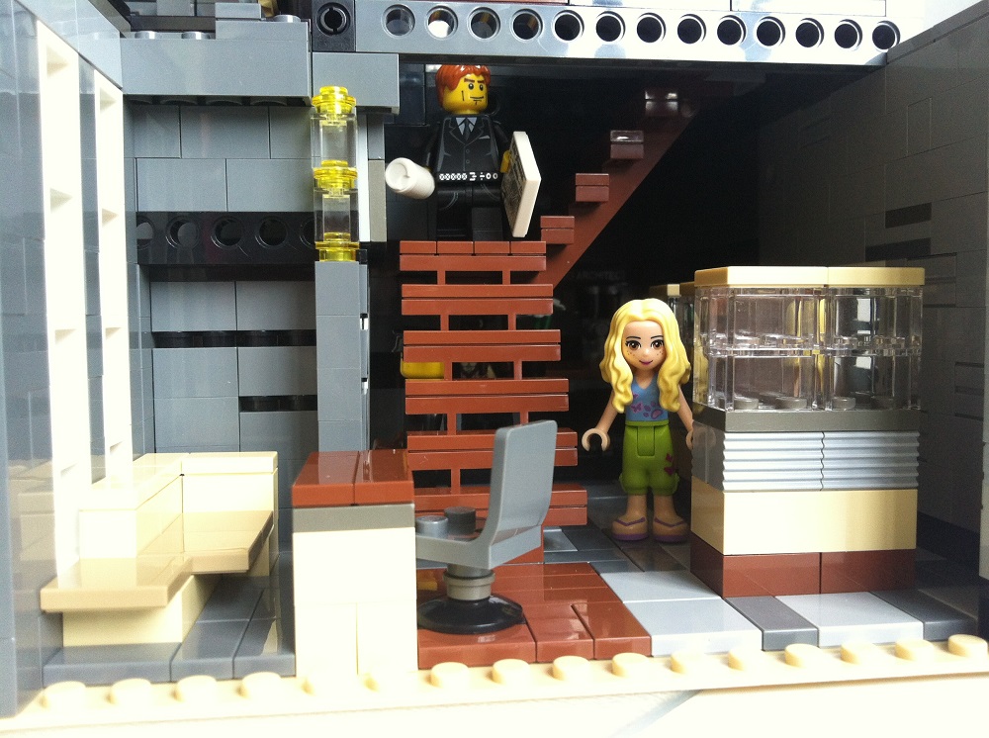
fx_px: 998
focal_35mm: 35
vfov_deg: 40.6
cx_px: 494
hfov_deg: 52.7
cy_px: 369
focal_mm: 3.85
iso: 125
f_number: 2.8
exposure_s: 1/17
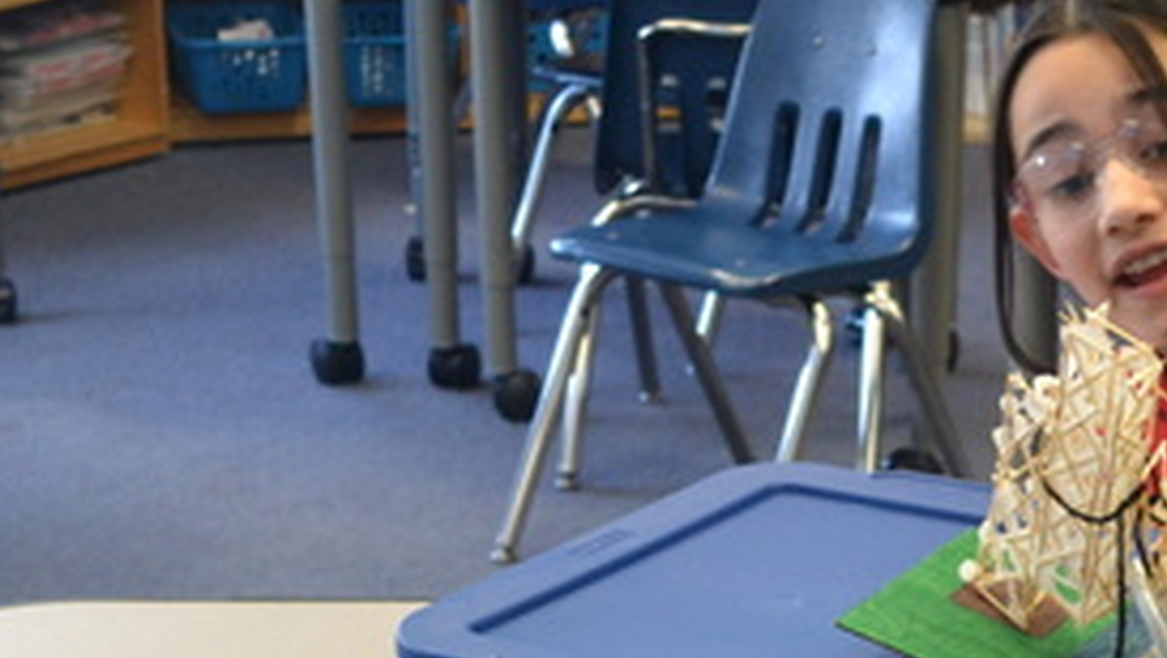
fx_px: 3282
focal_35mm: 106
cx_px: 1107
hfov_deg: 19.7
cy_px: 1109
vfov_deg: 10.8
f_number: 3.5
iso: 500
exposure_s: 1/60
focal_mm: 18
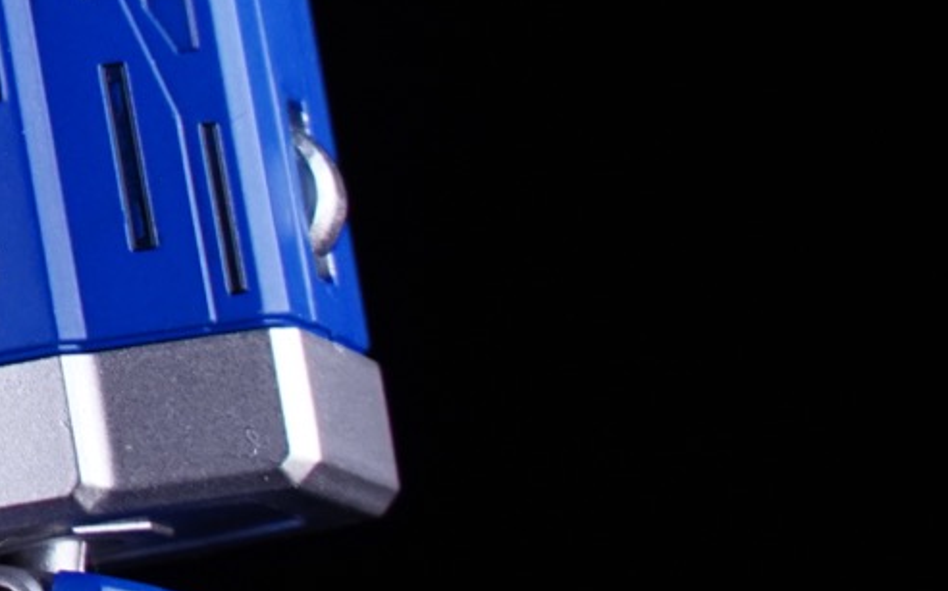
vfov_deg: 4.4
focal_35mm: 297
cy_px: -143
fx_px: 7670
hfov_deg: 6.8
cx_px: -963
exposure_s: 1/80
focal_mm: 70
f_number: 13
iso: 2500
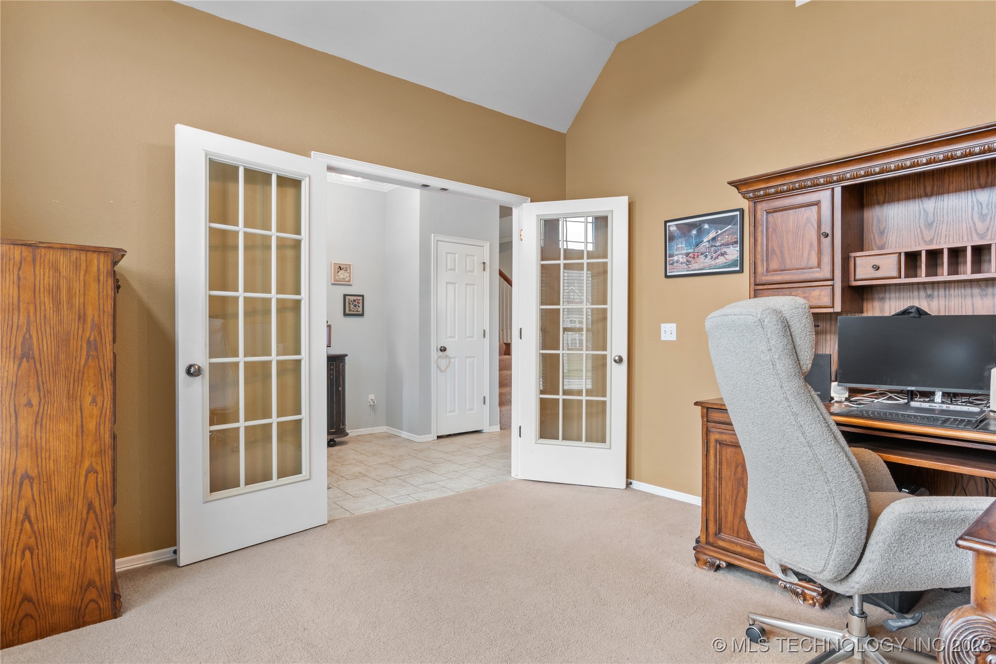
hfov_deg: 90.0
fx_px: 498
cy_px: 332
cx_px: 498
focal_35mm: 18
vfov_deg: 67.4
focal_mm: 18
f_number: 11
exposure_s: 1/2
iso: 640
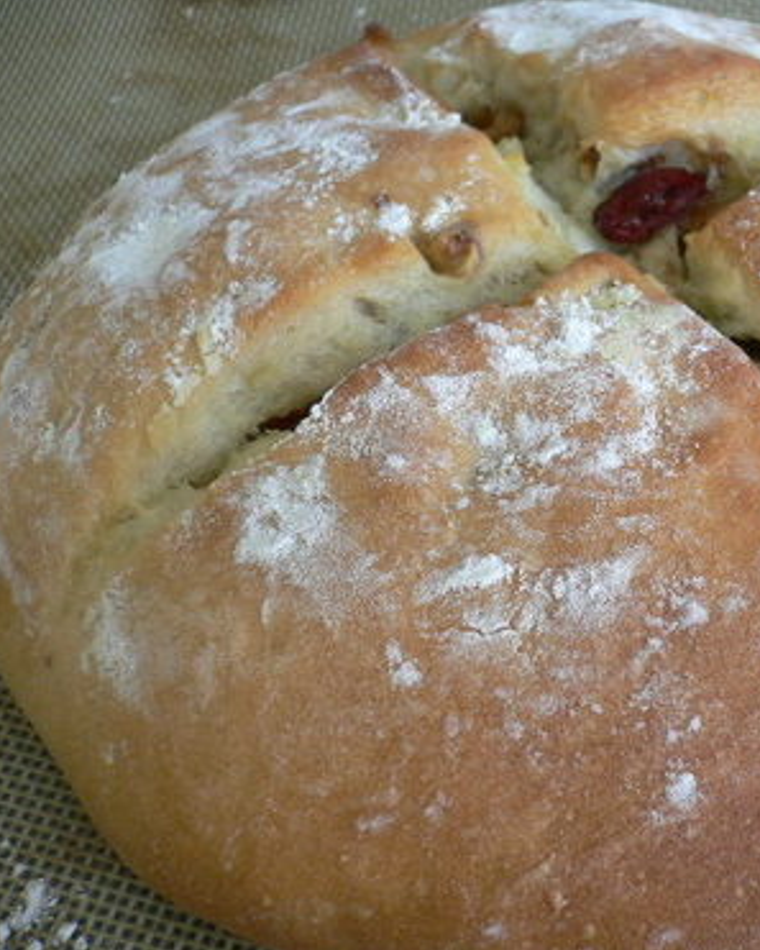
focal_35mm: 46
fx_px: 1293
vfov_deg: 40.3
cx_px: 609
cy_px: 478
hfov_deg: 31.9
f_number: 2.8
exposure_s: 1/50
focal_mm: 5.8
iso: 100
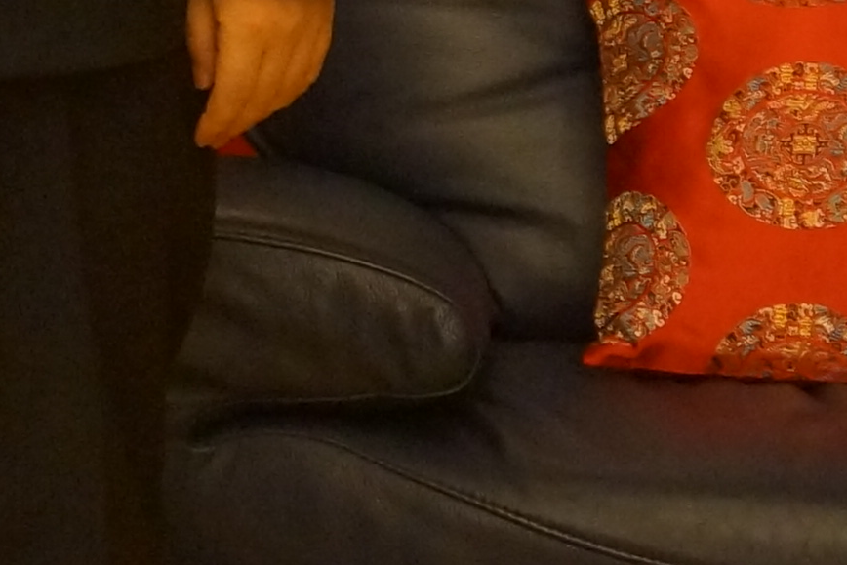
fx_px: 5530
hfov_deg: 8.4
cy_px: -500
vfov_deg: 5.7
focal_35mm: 235
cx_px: -720
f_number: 4
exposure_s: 1/100
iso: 1600
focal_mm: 23
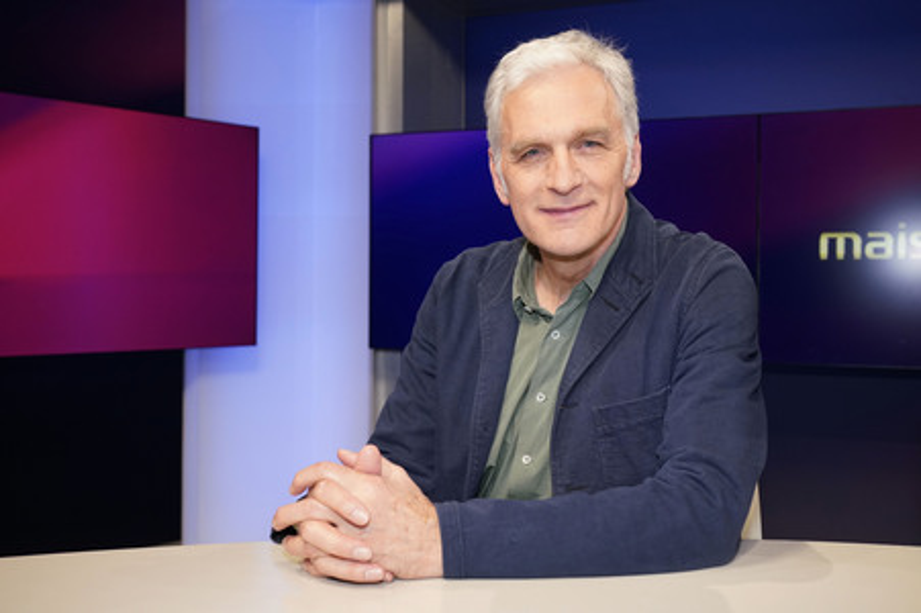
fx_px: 920
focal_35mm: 36
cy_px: 306
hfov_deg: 53.2
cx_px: 460
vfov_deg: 36.8
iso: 2000
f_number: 5
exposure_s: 1/160
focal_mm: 36
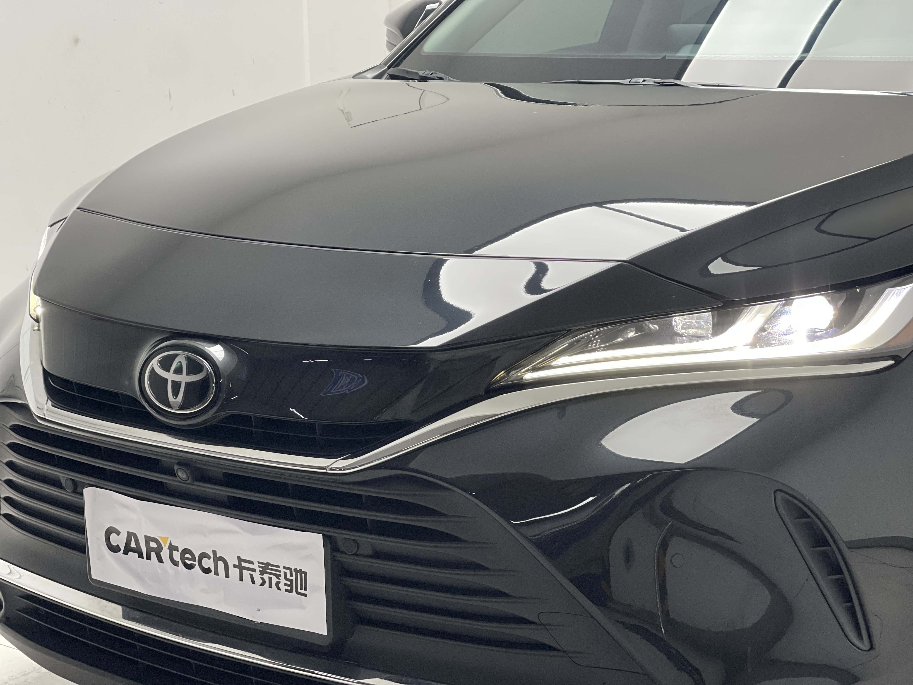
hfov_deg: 30.3
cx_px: 456
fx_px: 1688
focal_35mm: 64
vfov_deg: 22.9
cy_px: 342
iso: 200
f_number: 2.2
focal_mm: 7.5
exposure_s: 1/100
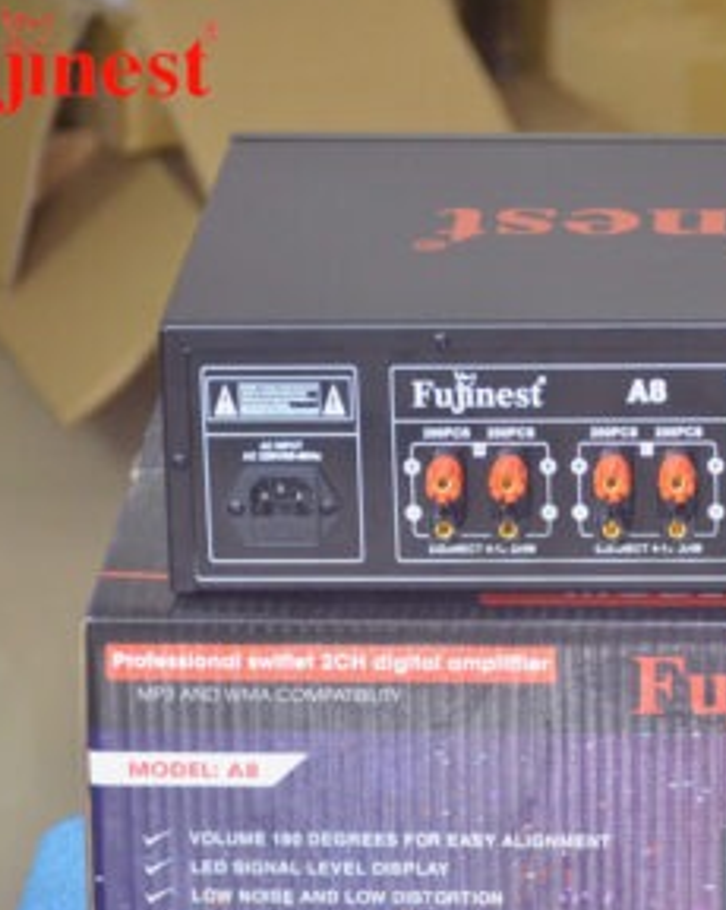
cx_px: 669
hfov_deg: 8.2
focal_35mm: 187
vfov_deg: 10.3
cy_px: 515
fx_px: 5023
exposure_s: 1/250
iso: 1250
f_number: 13
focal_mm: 75
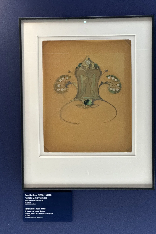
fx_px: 527
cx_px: 82
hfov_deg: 16.9
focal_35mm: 81
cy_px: 116
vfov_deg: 25.1
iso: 500
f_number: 2.8
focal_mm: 9
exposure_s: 1/15
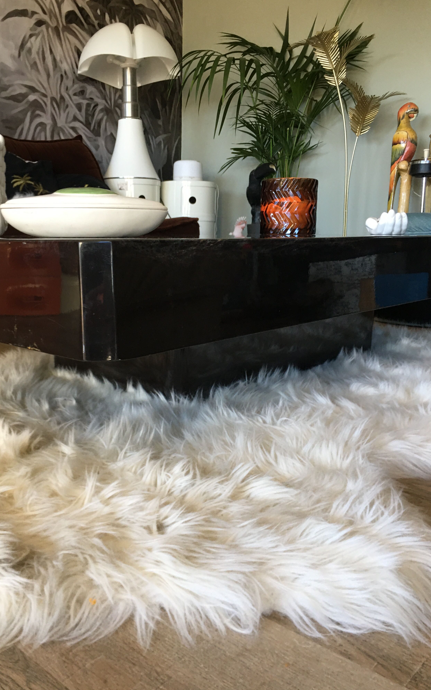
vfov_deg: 61.2
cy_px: 346
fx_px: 583
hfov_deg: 40.5
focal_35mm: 31
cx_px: 179
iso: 50
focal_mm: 4.15
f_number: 2.2
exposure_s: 1/33
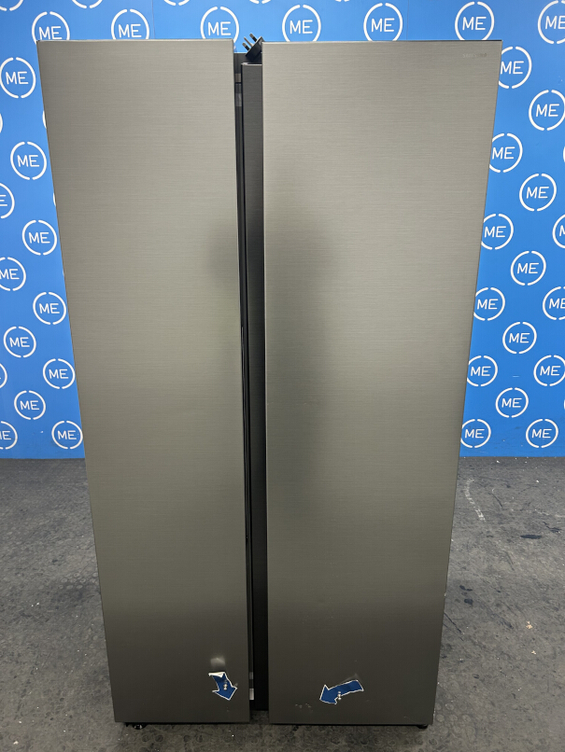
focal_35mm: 26
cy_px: 376
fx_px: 566
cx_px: 282
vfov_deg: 67.3
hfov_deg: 53.1
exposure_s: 1/50
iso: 125
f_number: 1.5
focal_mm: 5.7
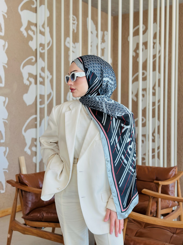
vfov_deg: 39.7
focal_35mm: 48
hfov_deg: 30.3
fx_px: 338
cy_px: 122
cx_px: 92
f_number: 1.78
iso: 64
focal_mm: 6.86
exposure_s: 1/134
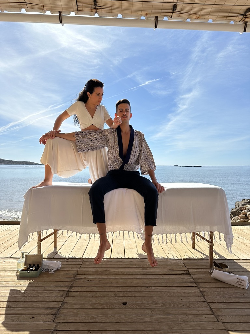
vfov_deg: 71.6
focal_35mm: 24
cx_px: 125
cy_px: 167
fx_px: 231
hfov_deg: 56.8
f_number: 1.78
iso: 80
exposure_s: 1/8929
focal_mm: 6.86
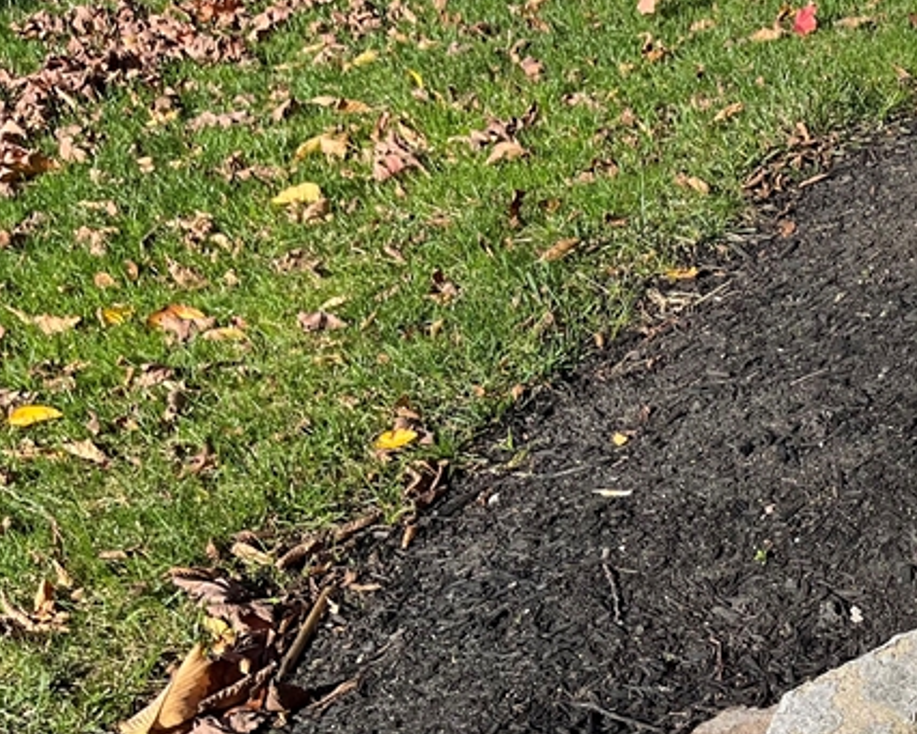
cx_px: 1050
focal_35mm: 61
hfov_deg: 27.8
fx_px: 1656
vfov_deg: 24.0
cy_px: 710
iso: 50
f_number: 1.6
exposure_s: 1/2222
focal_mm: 5.1
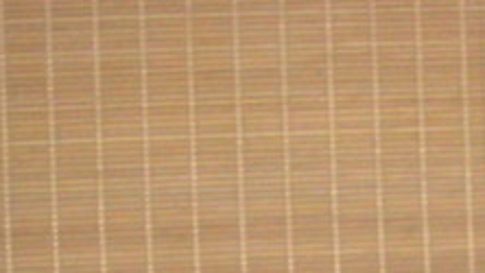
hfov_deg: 11.7
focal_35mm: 176
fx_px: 2264
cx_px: 725
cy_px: 786
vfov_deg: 6.4
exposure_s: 1/60
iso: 518
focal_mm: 5.7
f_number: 2.8
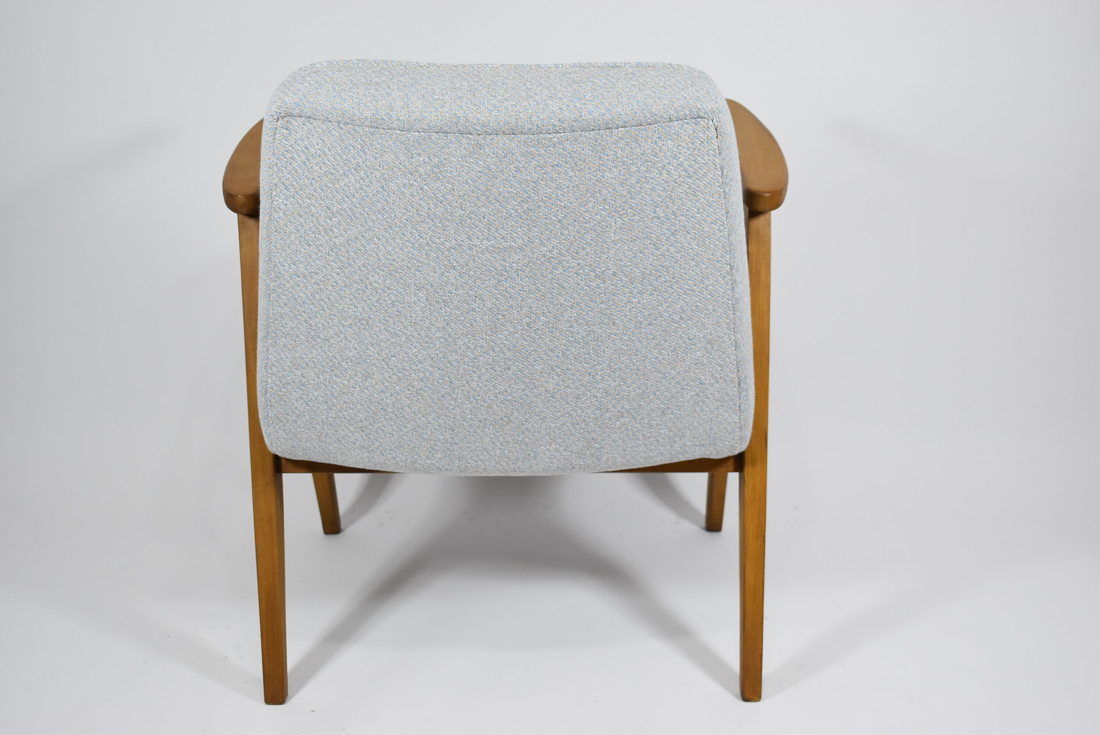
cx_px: 550
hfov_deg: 41.1
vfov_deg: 28.1
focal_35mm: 48
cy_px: 368
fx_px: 1468
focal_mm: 32
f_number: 4.5
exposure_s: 1/125
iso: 1000
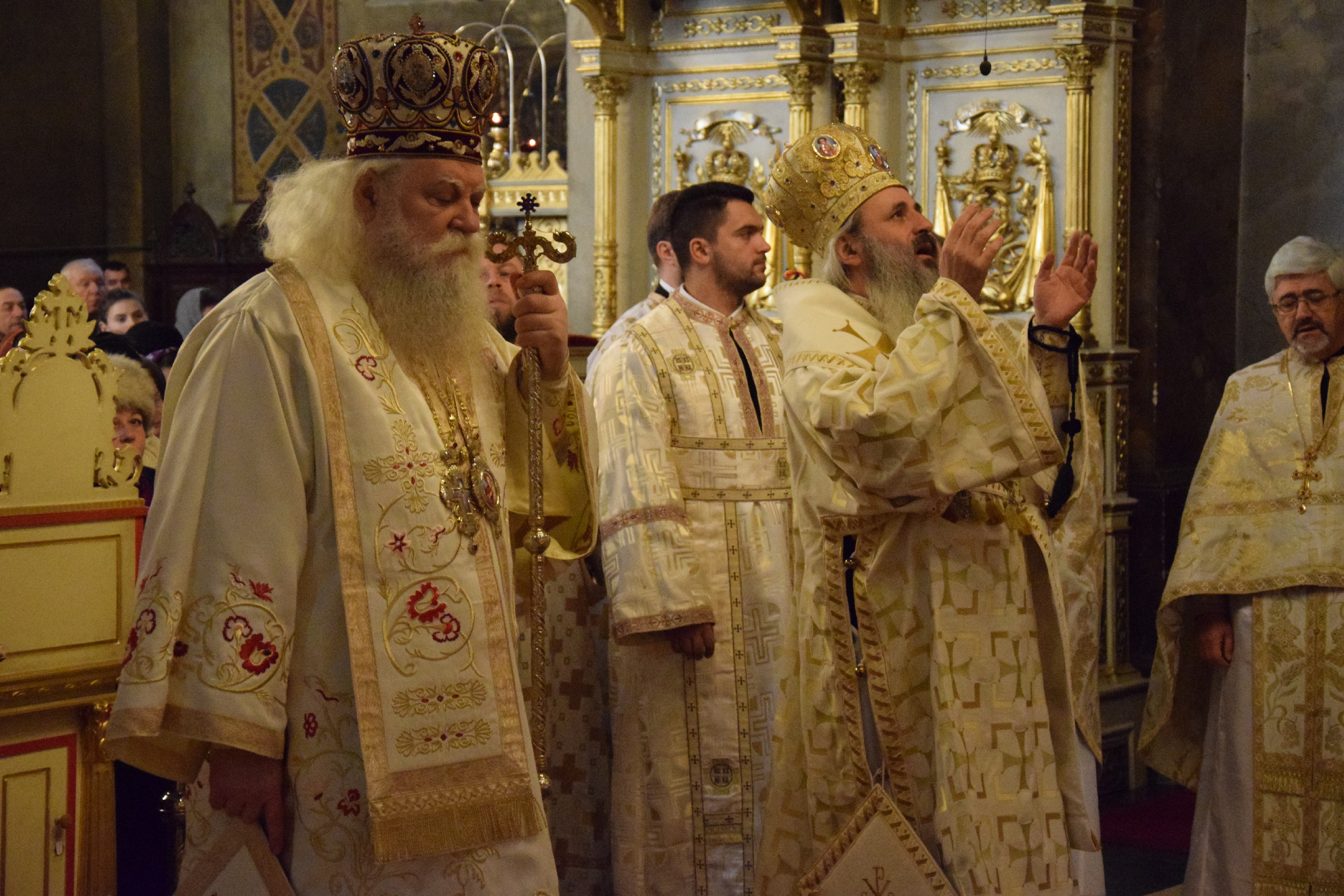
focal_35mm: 78
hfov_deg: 26.0
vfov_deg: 17.5
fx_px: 2912
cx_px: 672
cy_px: 448
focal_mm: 52
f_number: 5
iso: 8000
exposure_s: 1/60
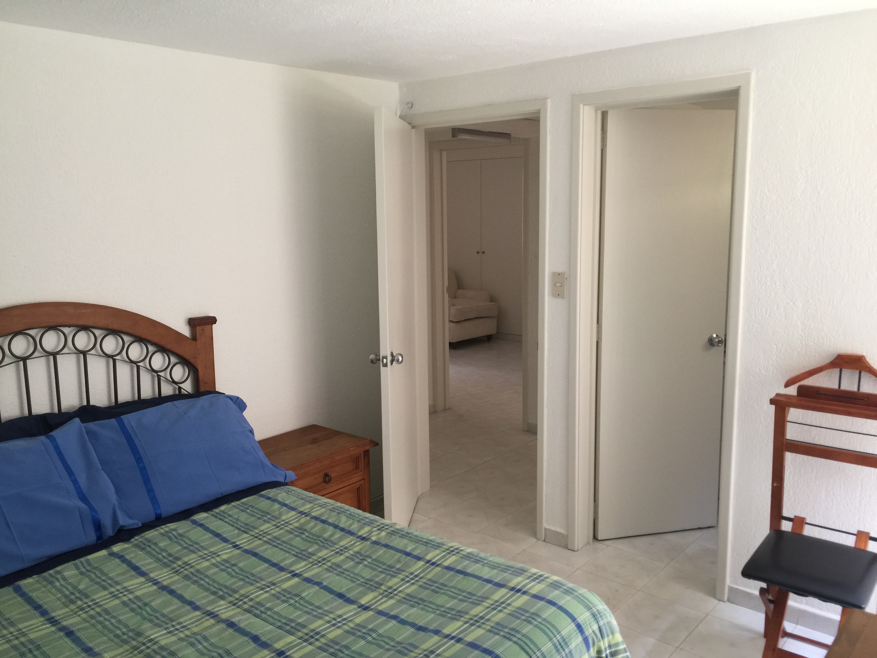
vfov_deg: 48.2
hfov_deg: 61.7
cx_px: 438
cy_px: 329
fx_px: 735
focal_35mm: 29
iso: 40
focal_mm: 4.15
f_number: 2.2
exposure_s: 1/15
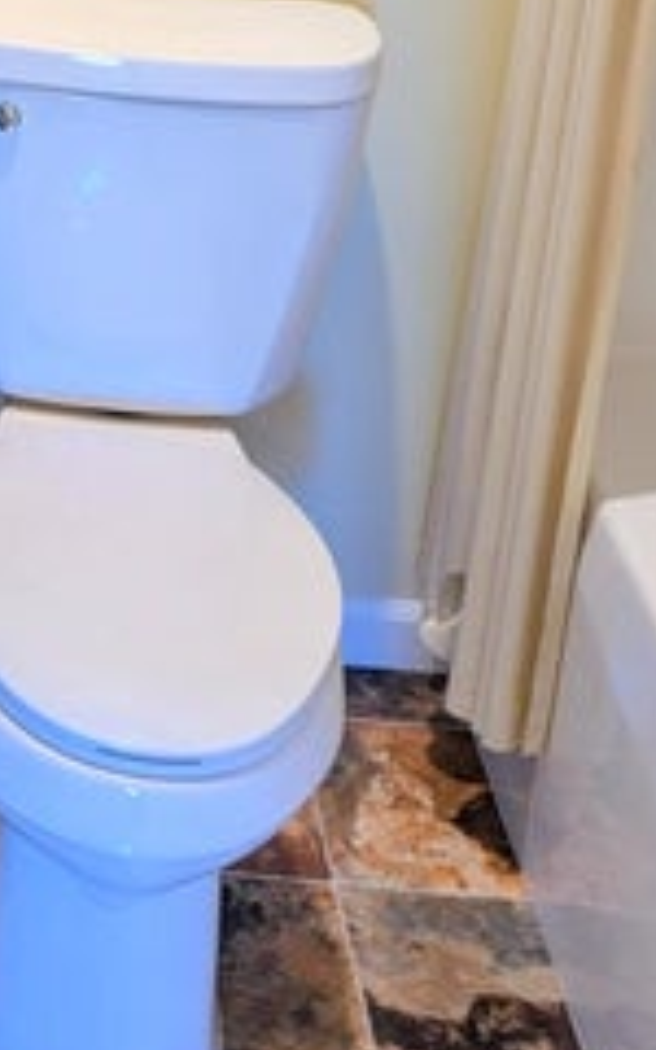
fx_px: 1945
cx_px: -214
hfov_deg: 17.8
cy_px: -214
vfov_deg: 26.7
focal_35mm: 68
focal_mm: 6.81
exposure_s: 1/24
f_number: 1.85
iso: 87
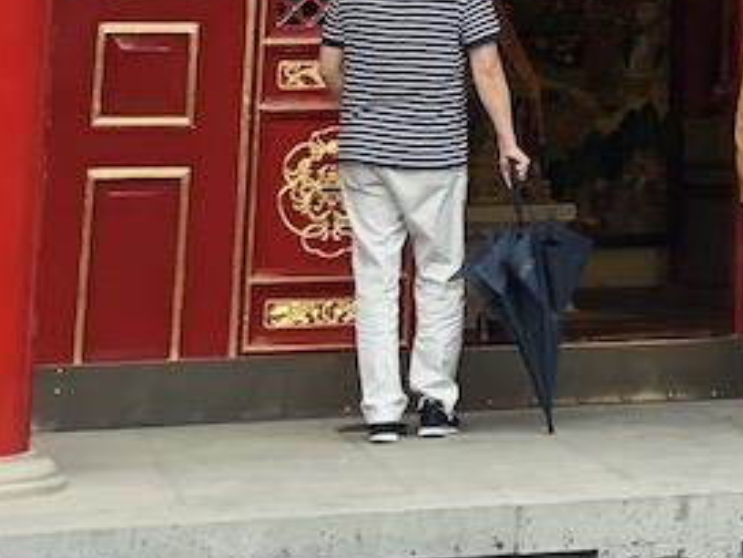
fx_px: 2941
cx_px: 1067
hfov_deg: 13.7
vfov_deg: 9.8
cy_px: -687
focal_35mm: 137
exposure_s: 1/120
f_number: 1.8
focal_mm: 3.99
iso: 50
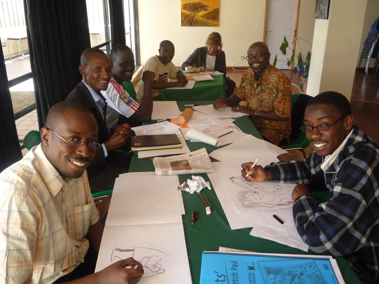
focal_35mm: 30
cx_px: 190
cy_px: 142
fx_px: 328
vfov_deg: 46.8
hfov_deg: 60.0
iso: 100
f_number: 3.3
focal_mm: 5.2
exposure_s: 1/30
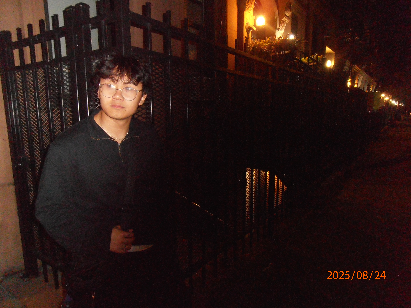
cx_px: 206
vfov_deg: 56.8
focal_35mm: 24
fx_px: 285
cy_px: 154
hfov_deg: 71.6
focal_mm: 4.2
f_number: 3
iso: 800
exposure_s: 1/30
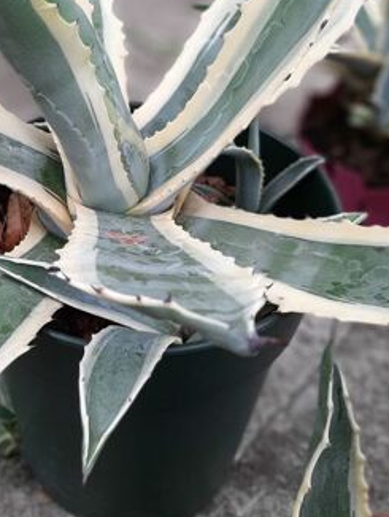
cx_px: 83
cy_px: 181
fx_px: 763
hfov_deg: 28.1
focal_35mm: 51
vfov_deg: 37.1
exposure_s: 1/104
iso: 40
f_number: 1.7
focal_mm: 3.93
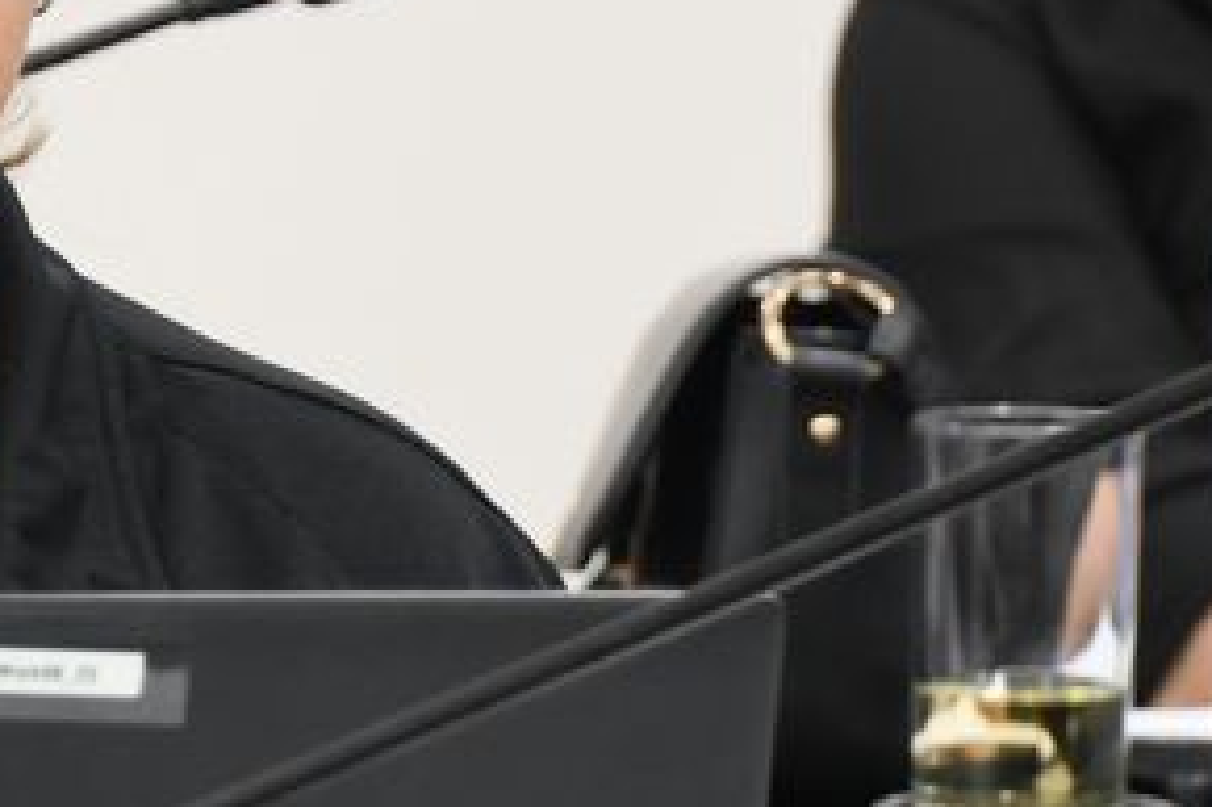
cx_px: -372
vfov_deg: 2.4
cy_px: 378
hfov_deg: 3.5
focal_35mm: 583
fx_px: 19616
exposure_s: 1/30
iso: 1600
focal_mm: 110
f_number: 5.6
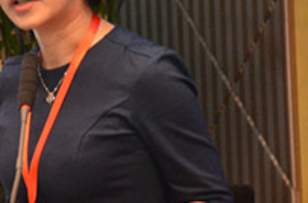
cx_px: 17
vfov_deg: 1.8
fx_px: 6422
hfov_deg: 2.7
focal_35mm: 753
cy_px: 38
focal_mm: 170
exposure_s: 1/125
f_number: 5.6
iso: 4500
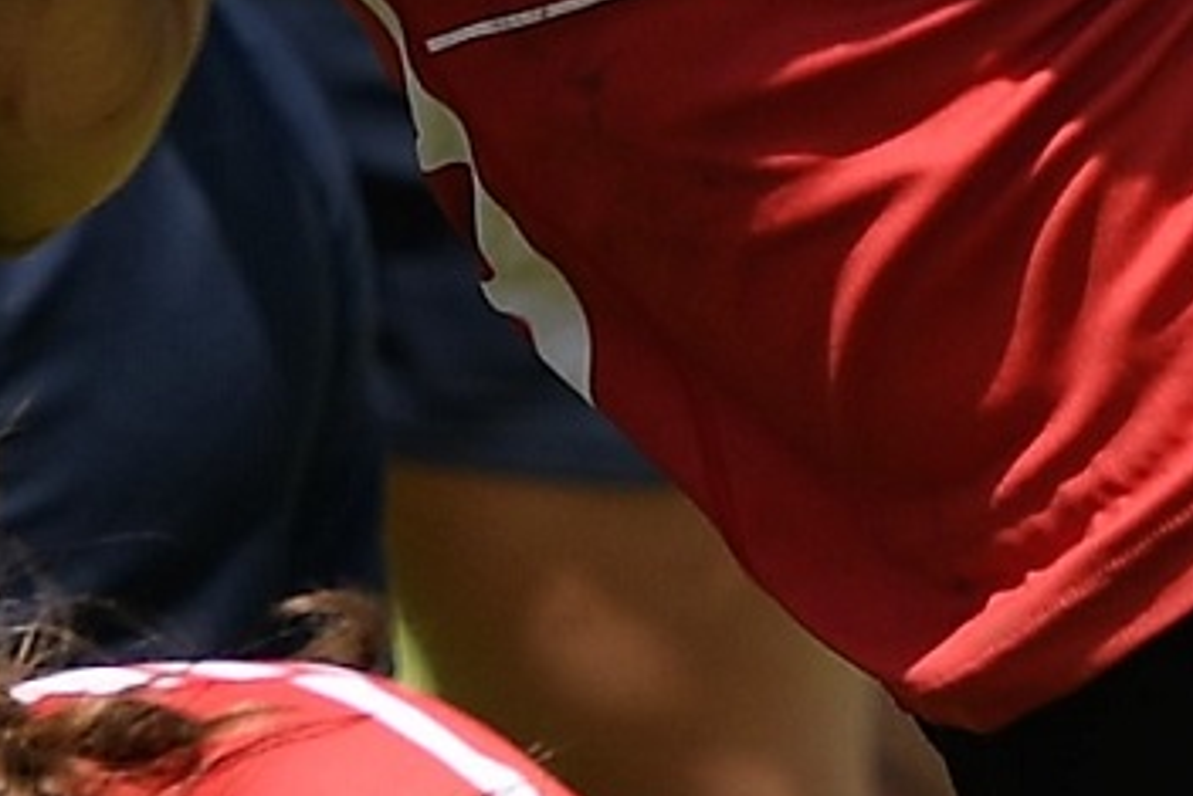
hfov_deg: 2.1
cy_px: -625
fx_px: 32654
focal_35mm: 985
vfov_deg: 1.4
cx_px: 297
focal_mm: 160
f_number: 4
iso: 100
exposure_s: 1/1000
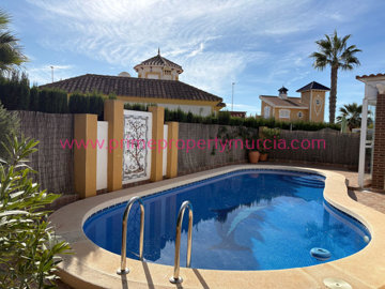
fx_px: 289
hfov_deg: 67.3
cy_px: 144
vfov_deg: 53.1
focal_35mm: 26
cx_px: 192
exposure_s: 1/4950
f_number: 1.6
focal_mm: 5.96
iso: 50
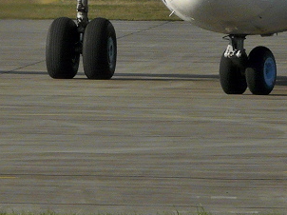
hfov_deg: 3.6
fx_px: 4614
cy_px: -142
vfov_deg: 2.7
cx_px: 285
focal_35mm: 557
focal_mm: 27
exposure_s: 1/400
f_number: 7.1
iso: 100
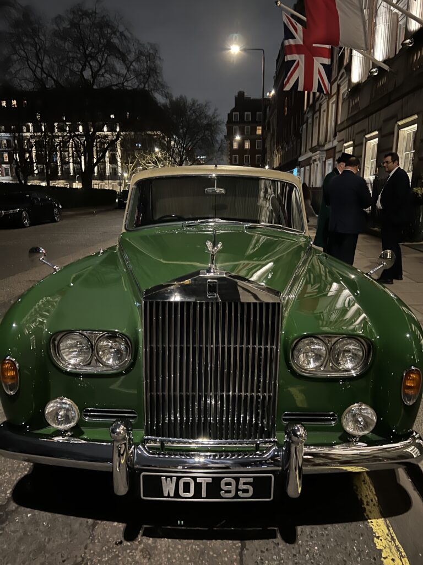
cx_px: 212
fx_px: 424
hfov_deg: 53.1
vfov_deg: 67.3
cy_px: 282
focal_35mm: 26
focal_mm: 5.7
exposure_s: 1/17
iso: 1000
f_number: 1.5
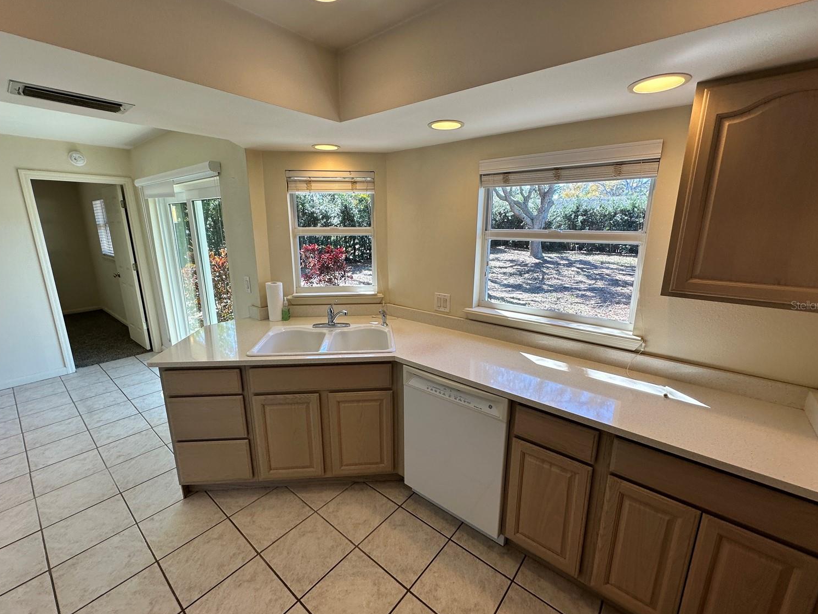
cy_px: 305
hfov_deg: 98.2
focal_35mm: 15
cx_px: 404
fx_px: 354
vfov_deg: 81.8
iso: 50
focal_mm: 2.22
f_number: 2.2
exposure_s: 1/120
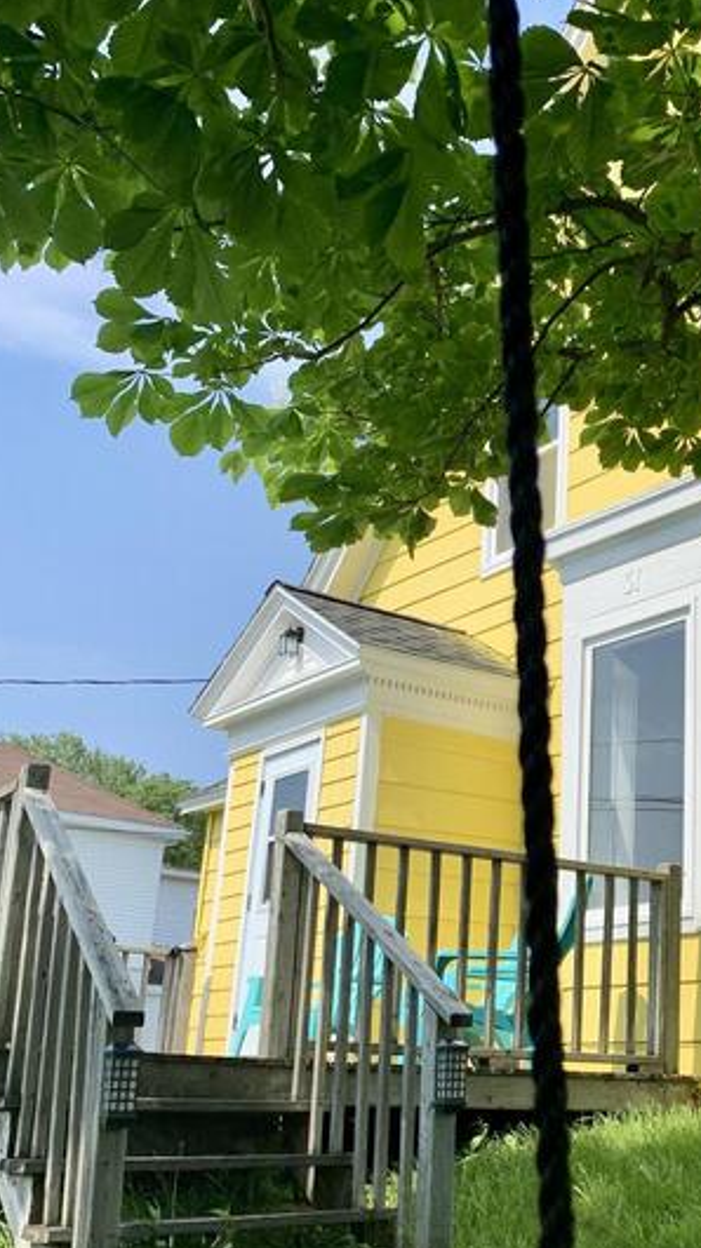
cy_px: 736
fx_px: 1357
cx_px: 623
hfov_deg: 27.9
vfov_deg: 49.2
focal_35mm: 41
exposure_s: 1/2033
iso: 25
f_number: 1.8
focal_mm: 4.25
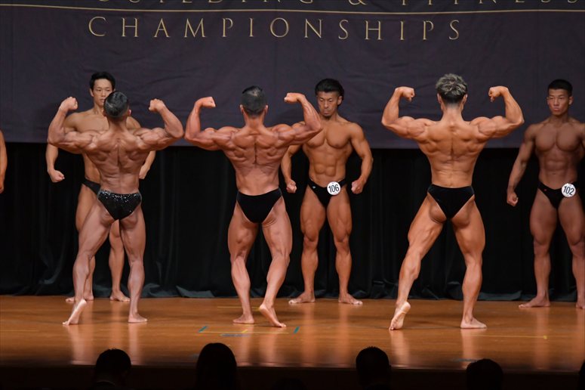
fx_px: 3525
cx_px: 292
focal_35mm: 217
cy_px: 195
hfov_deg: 9.5
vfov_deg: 6.3
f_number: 5.6
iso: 4000
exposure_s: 1/400
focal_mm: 145
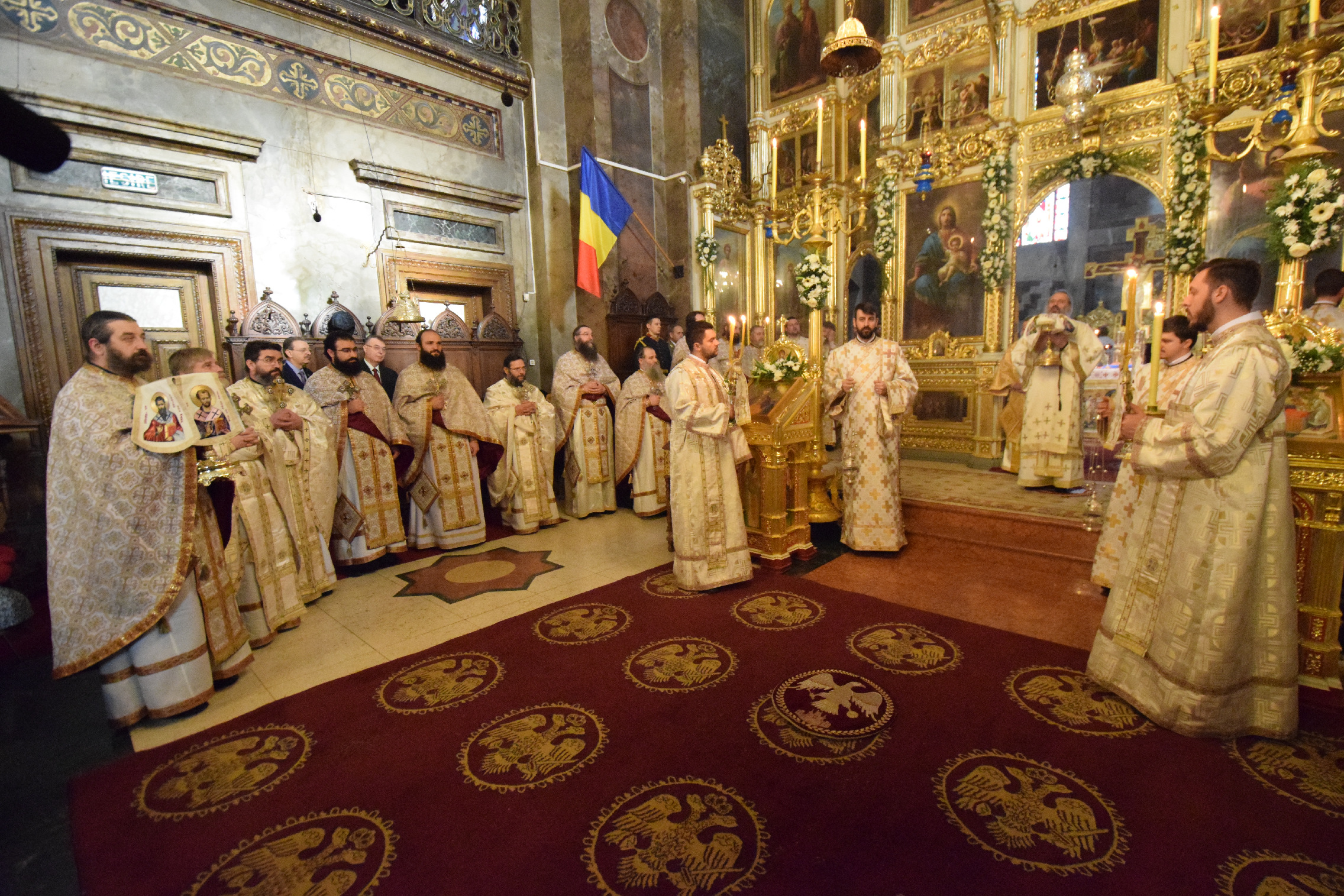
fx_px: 560
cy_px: 448
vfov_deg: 77.3
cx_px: 672
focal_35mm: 15
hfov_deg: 100.4
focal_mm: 10
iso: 8000
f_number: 5
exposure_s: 1/50
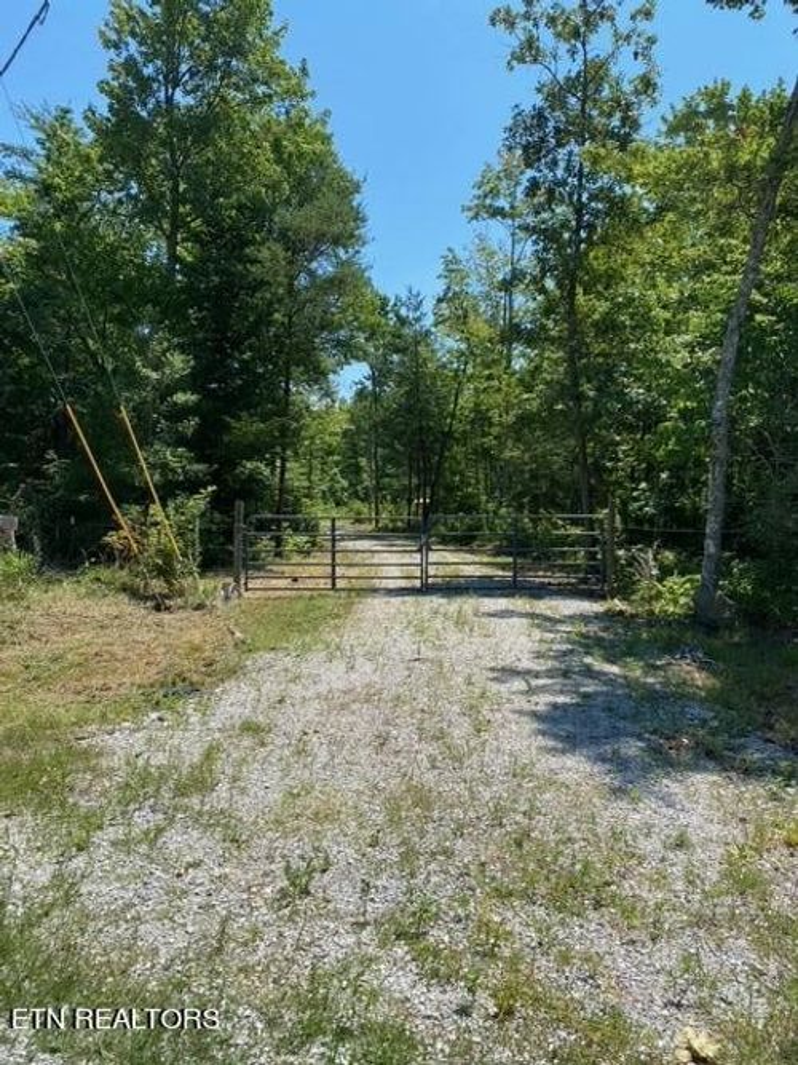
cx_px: 399
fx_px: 799
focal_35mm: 26
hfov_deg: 53.0
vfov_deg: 67.3
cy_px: 532
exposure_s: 1/2105
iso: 32
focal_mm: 4.25
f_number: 1.8
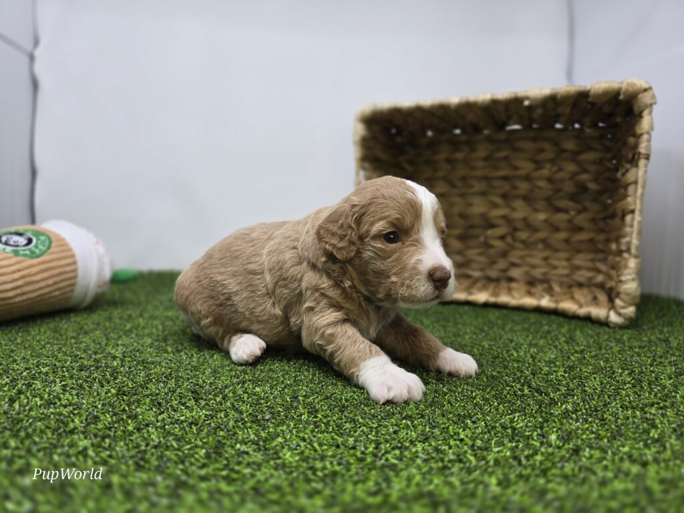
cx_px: 342
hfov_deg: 73.9
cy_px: 256
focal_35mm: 23
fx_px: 454
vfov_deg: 58.9
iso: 50
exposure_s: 1/120
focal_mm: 6.3
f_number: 1.7
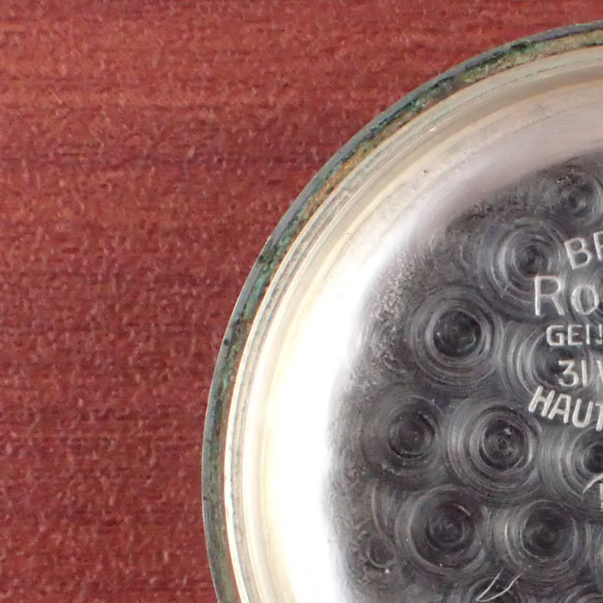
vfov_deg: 11.5
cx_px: 669
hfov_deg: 11.3
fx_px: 2996
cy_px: 475
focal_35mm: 152
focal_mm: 13.47
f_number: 5.6
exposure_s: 1/60
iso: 1600
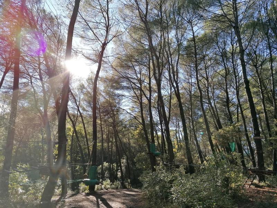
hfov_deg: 65.3
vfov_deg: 51.4
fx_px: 216
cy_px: 104
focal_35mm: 27
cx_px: 138
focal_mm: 4.75
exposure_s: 1/386
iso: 50
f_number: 1.8
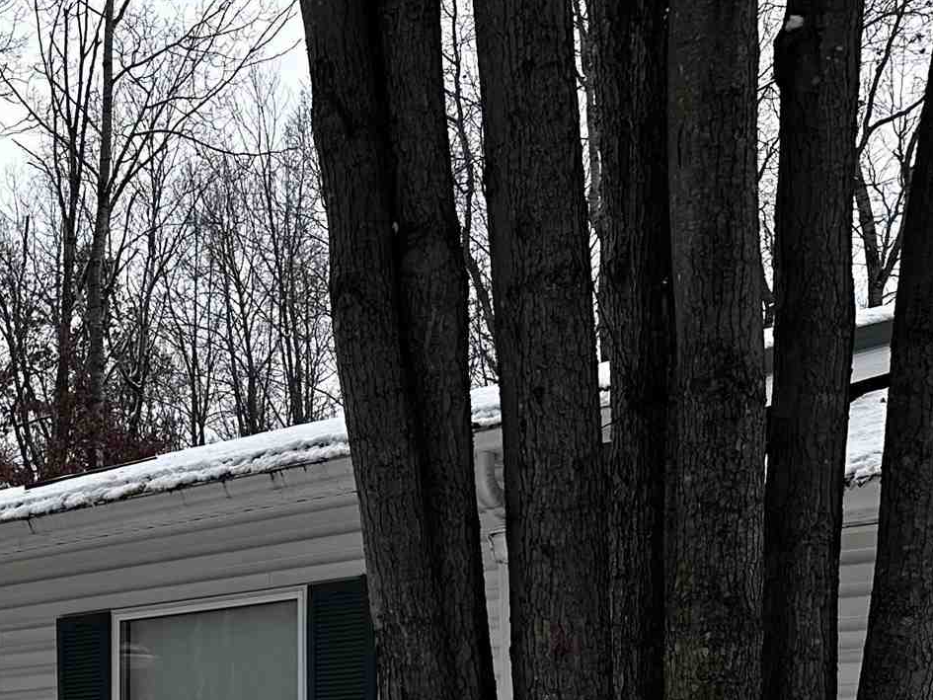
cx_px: -335
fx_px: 2103
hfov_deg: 22.0
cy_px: 844
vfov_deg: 18.0
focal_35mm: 78
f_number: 1.78
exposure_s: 1/630
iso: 80
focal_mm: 6.86
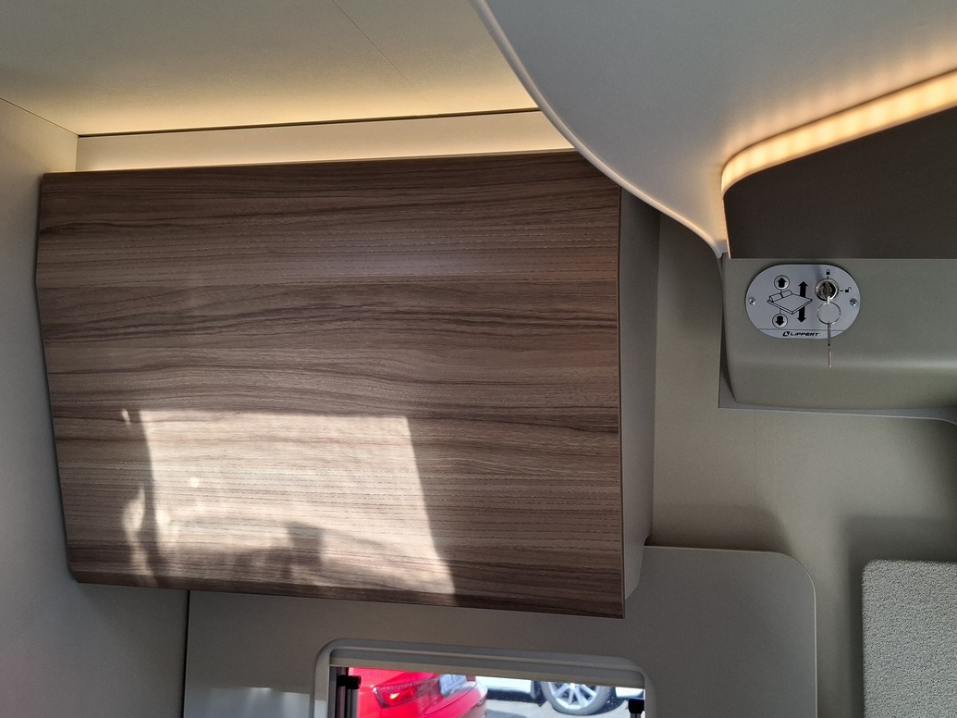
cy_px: 378
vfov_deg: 44.1
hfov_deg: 56.7
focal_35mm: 32
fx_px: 885
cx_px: 524
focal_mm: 5.54
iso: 50
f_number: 1.8
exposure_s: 1/262
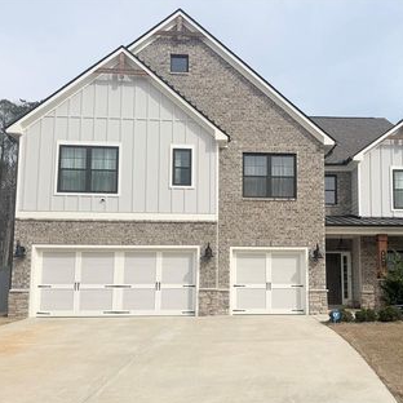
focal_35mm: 34
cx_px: 256
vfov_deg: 48.2
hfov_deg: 47.9
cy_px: 236
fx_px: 448
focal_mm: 6.76
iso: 80
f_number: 1.78
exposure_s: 1/7937
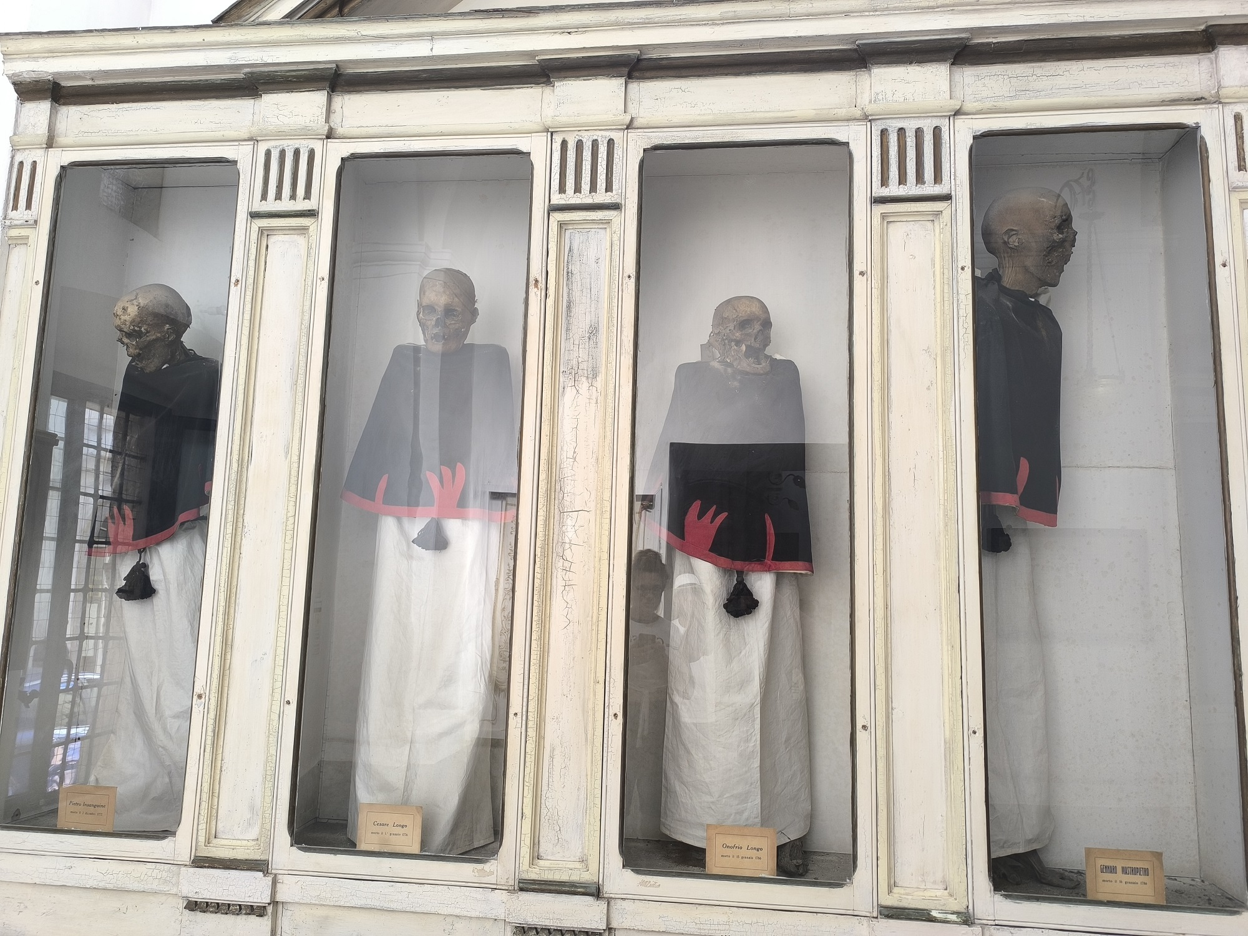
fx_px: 829
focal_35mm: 23
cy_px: 468
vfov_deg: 58.9
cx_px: 624
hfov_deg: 73.9
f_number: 1.65
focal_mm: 6.14
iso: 500
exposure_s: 1/100
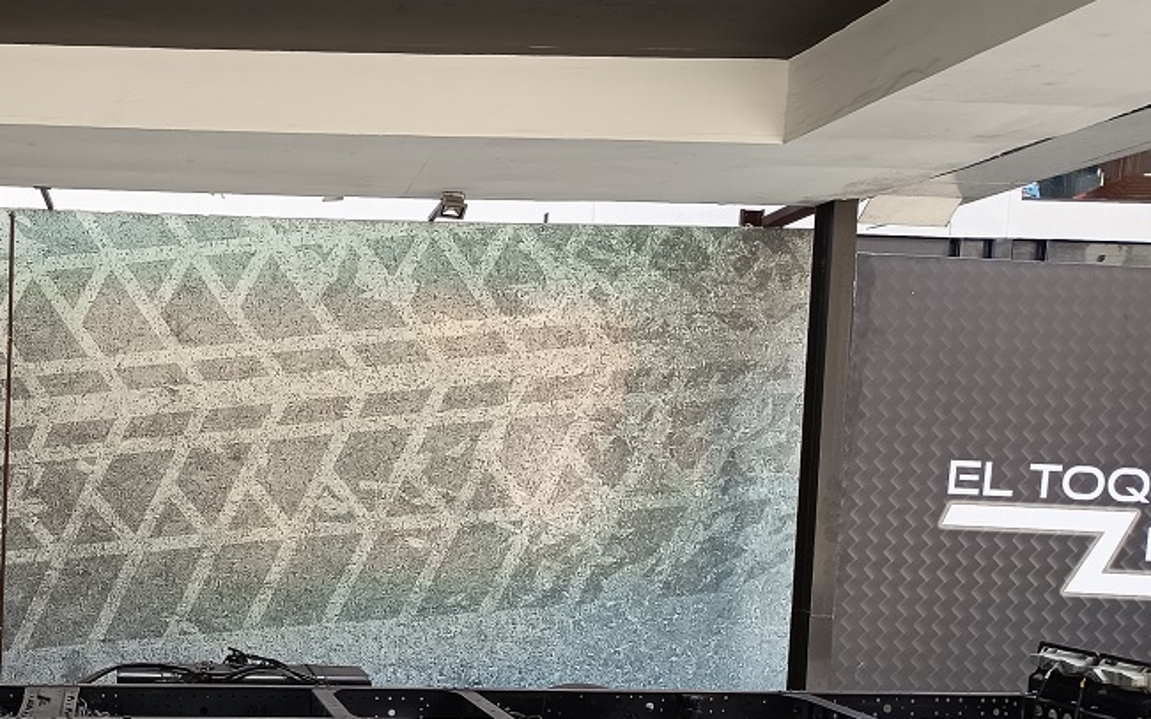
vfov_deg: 27.0
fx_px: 1474
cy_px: 560
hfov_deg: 40.0
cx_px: 149
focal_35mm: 47
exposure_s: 1/100
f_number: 1.7
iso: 138
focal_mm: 5.24
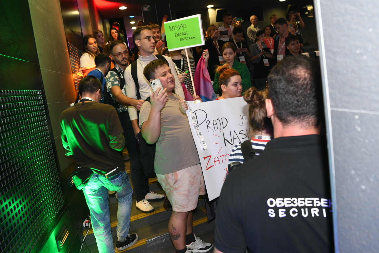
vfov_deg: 47.9
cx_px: 198
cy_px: 127
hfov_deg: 67.4
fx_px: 284
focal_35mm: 27
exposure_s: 1/60
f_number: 4.5
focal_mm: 24
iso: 1600
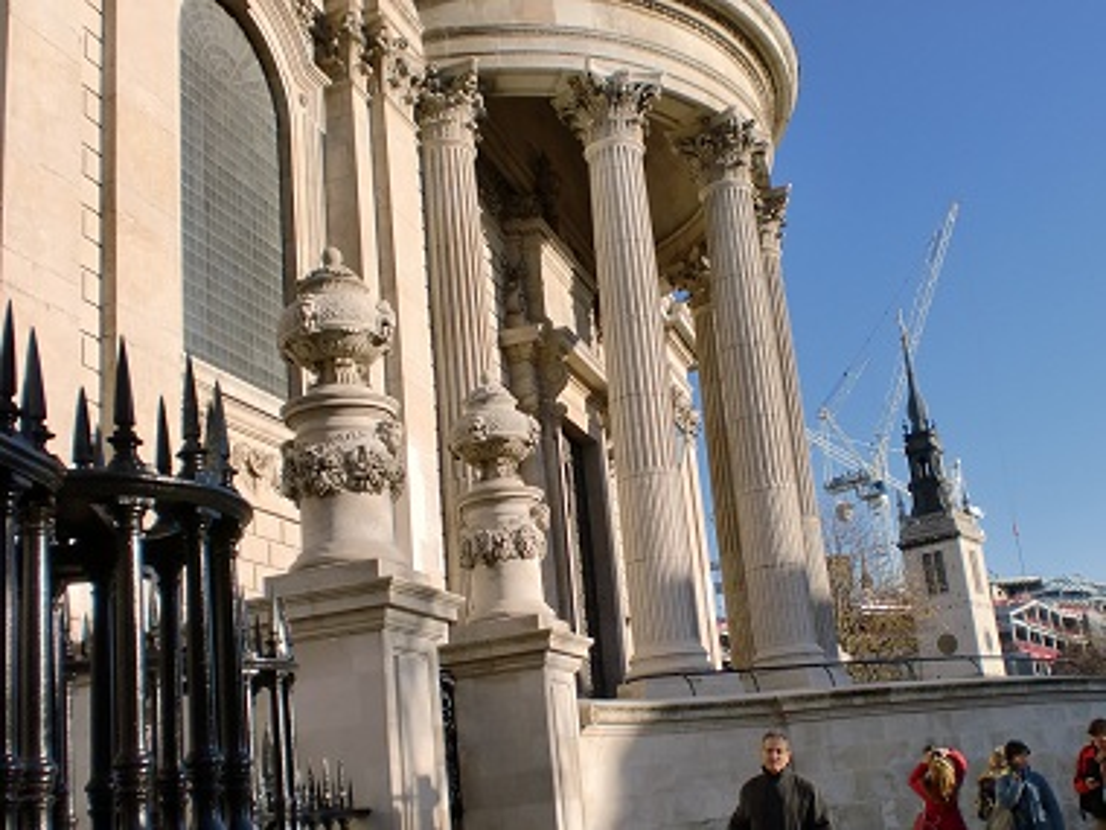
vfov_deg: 40.7
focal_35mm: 35
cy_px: 415
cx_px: 553
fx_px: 1118
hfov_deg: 52.6
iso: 64
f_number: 3.1
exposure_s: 1/800
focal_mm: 6.3
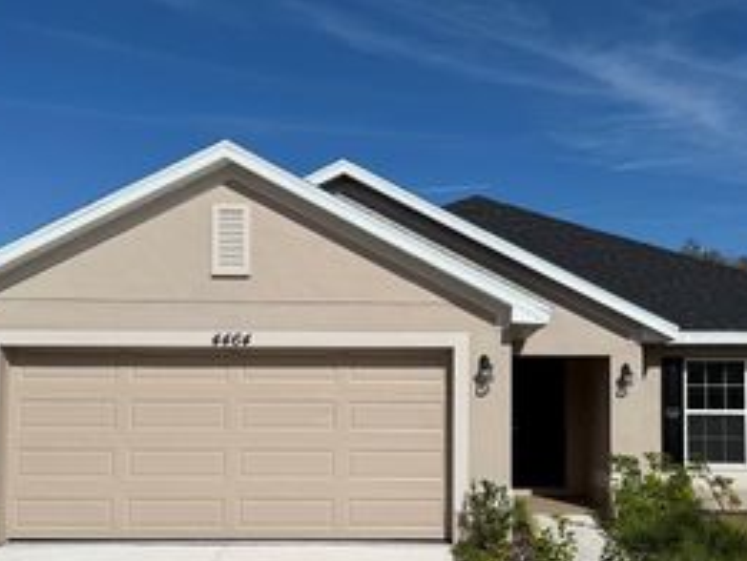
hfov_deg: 41.0
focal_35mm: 46
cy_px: 348
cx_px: 446
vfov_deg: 31.4
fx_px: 993
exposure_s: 1/14286
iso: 80
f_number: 1.78
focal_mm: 6.76
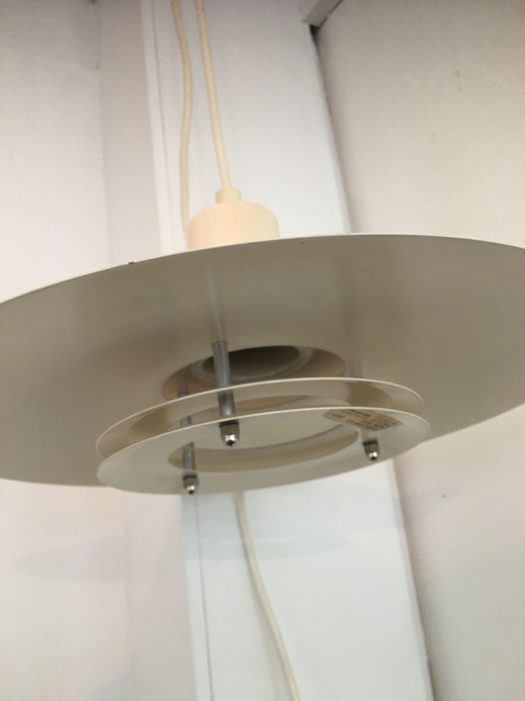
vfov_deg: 61.7
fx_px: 586
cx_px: 262
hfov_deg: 48.2
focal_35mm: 29
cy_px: 350
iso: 50
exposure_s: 1/17
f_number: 2.2
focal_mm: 4.15
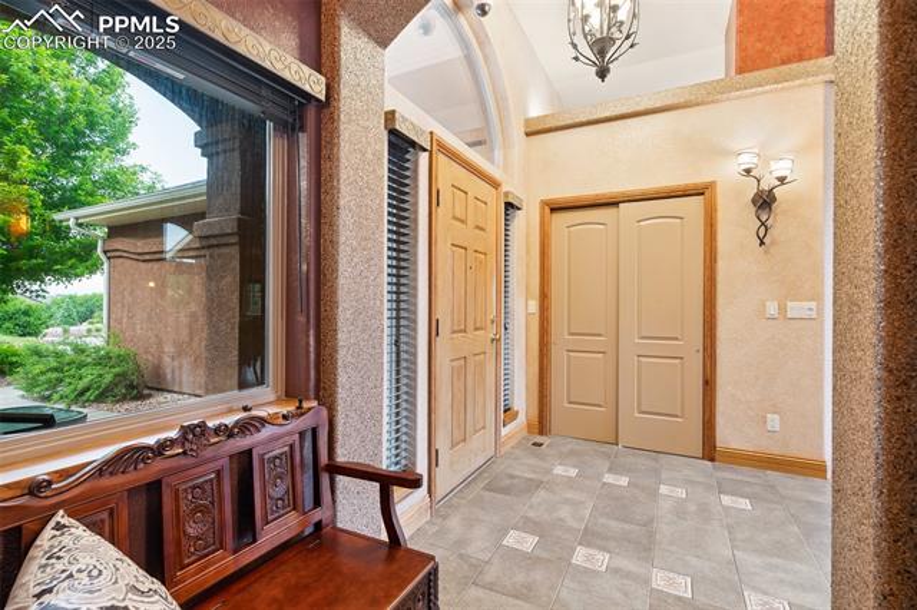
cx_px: 458
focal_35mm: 16
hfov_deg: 96.8
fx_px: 407
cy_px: 305
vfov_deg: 73.7
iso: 100
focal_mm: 16
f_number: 6.7
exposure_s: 2
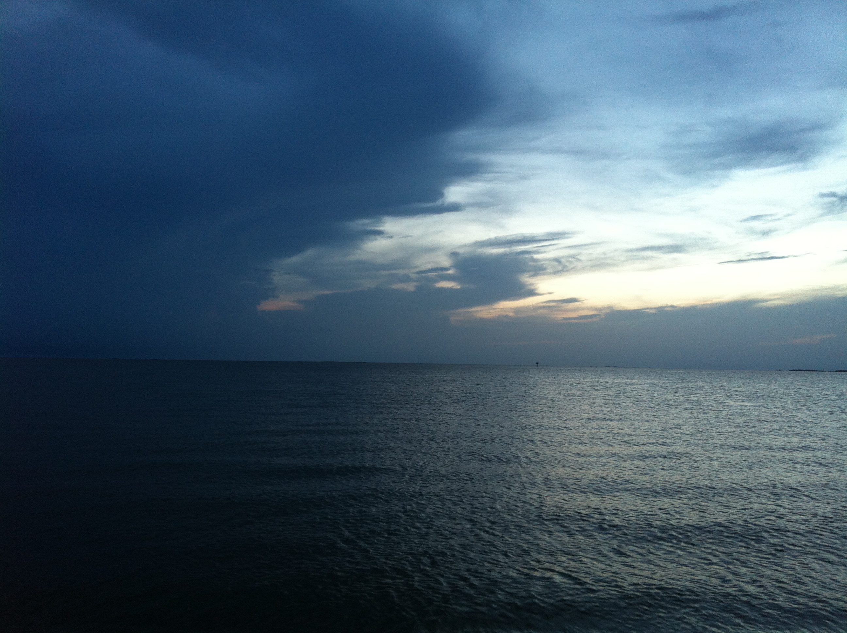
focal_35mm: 35
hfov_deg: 52.7
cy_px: 316
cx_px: 424
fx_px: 855
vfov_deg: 40.6
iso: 80
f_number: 2.8
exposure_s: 1/20
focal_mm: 3.85
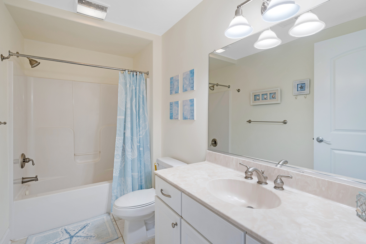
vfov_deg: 73.8
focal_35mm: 16
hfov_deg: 96.7
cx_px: 183
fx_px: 163
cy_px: 122
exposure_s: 1/15
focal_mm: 16
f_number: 8
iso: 320
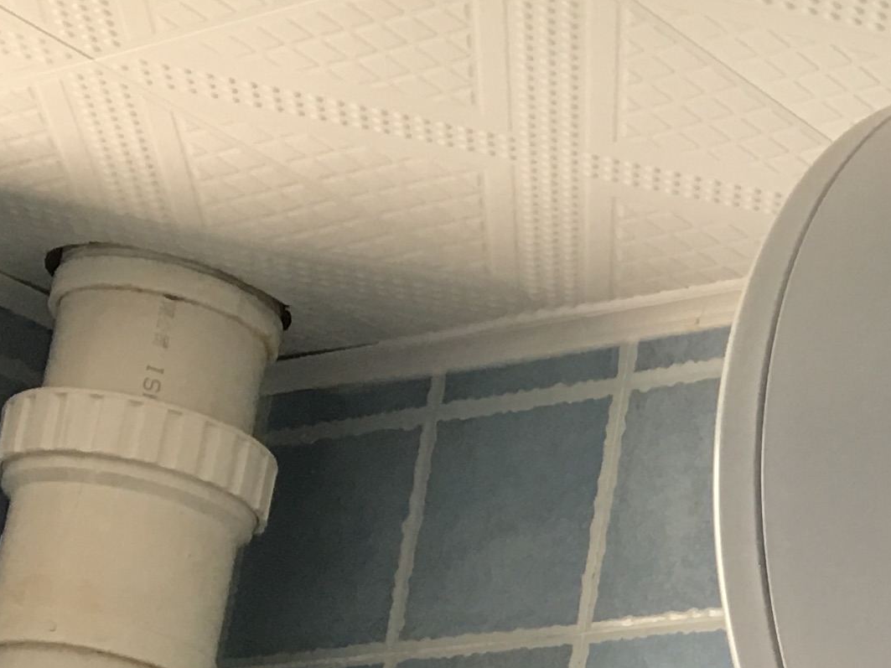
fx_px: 2831
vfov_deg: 13.0
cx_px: 1512
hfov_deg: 15.7
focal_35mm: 110
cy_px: 897
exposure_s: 1/17
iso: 40
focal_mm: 4.15
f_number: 2.2
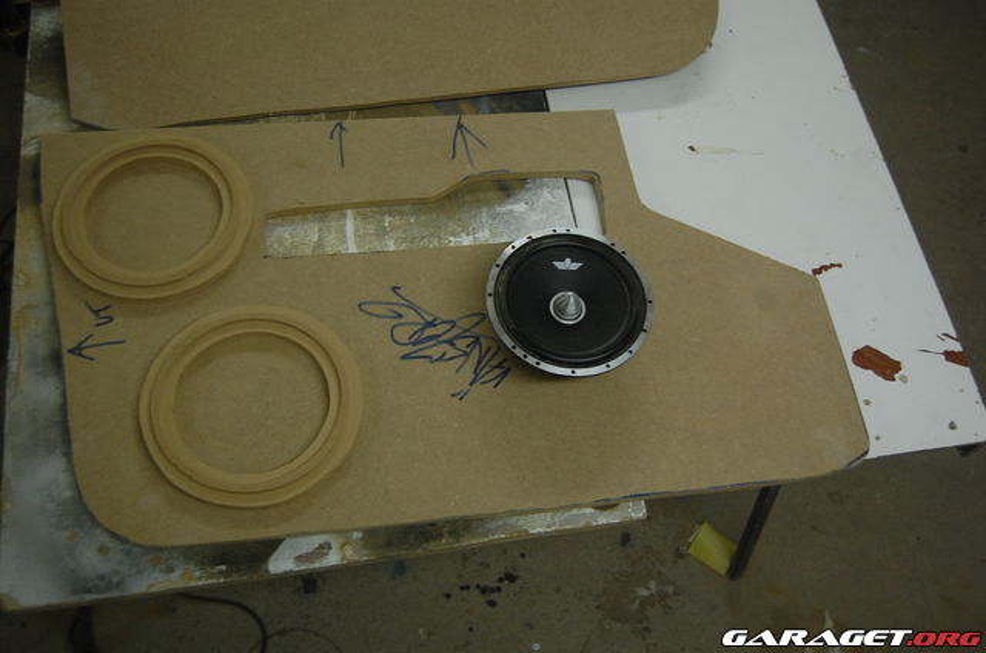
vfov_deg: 36.7
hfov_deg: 53.2
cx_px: 493
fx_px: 984
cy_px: 326
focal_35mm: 36
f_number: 4
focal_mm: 24
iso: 560
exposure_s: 1/30
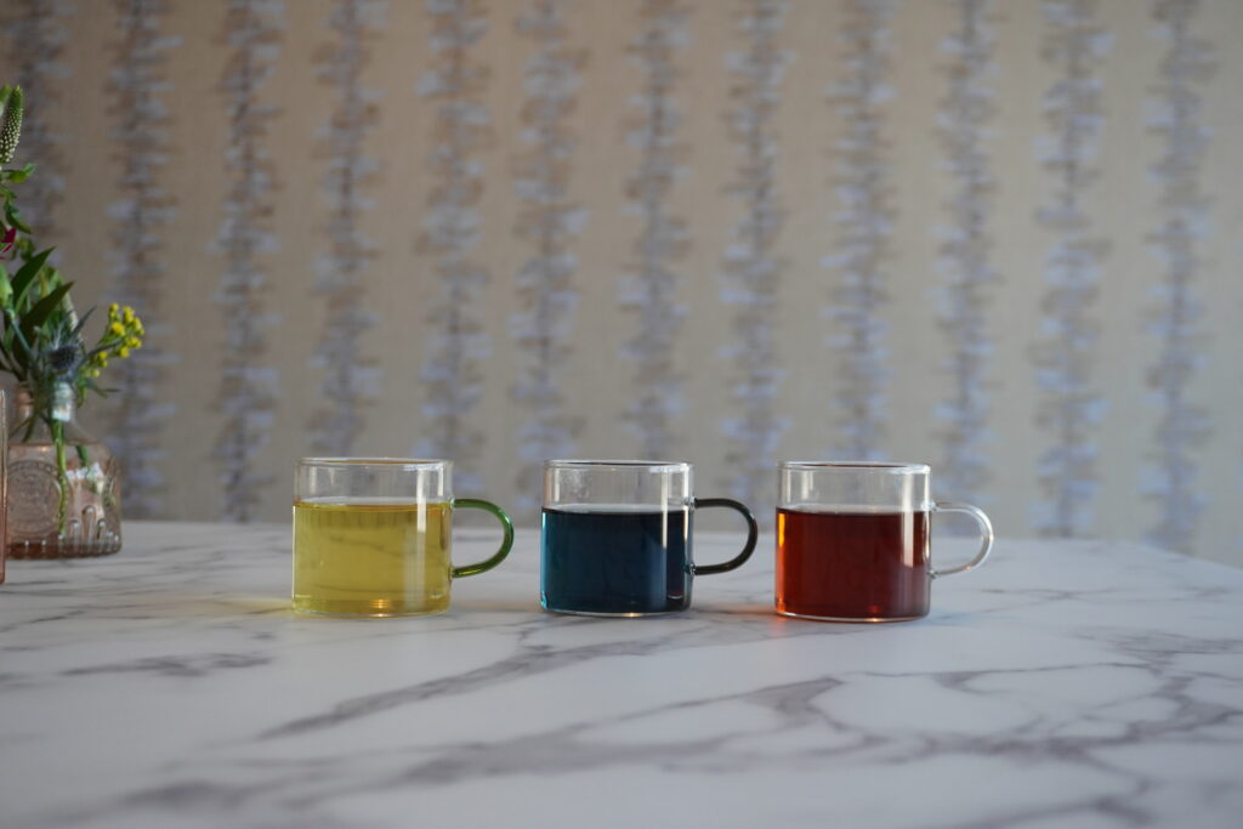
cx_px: 622
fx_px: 1450
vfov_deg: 31.9
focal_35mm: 42
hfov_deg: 46.4
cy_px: 414
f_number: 4.5
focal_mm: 28
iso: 800
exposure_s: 1/160
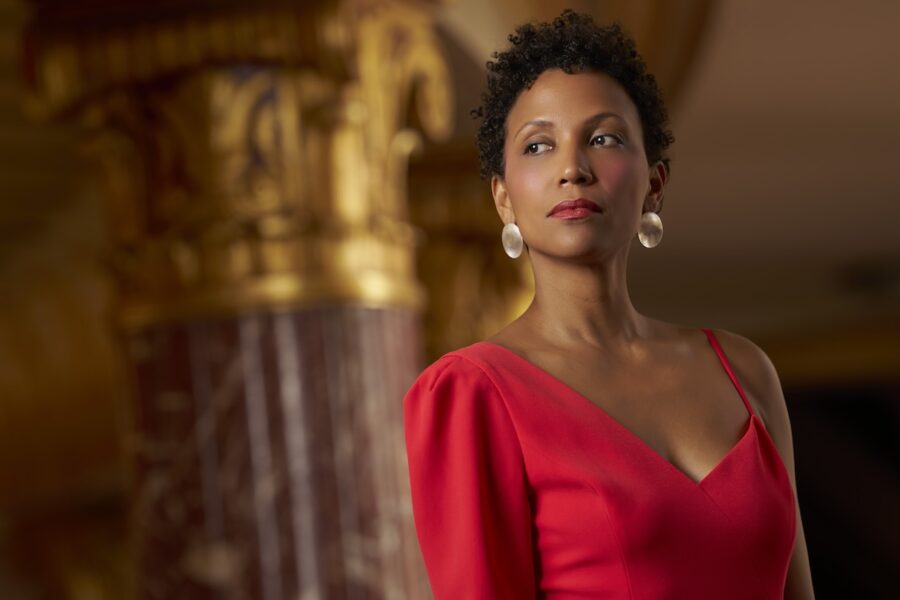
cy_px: 300
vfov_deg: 9.9
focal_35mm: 139
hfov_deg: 14.8
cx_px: 450
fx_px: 3475
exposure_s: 1/125
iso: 320
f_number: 2.8
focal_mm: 139
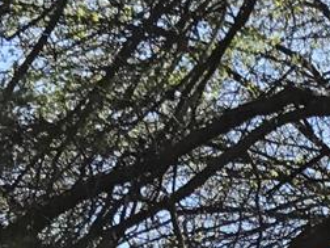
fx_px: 1697
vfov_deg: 7.9
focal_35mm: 178
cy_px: 542
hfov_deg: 9.1
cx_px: 977
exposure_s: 1/1294
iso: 20
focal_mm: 3.99
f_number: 1.8
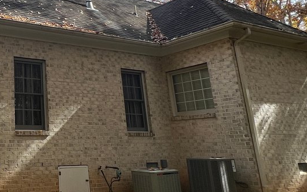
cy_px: 47
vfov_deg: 32.1
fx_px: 326
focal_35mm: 39
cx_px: -1
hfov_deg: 43.2
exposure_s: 1/589
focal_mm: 1.57
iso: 32
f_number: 1.8
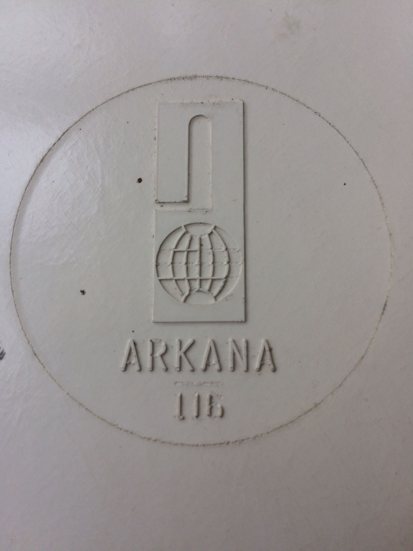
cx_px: 206
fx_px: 461
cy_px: 276
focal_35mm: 29
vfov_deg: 61.7
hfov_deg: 48.2
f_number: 2.2
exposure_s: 1/695
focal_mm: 4.15
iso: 32
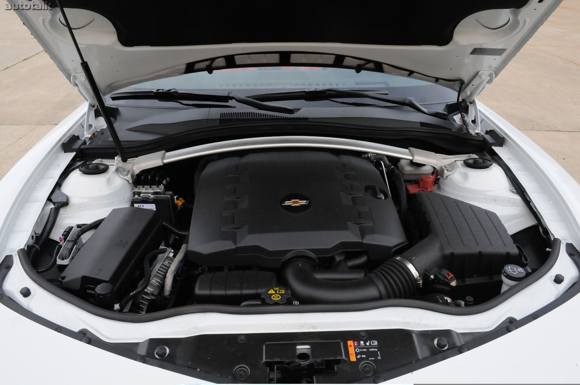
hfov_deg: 67.4
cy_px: 192
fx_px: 435
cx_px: 290
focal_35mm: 27
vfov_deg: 47.8
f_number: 10
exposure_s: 1/500
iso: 2000
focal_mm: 18
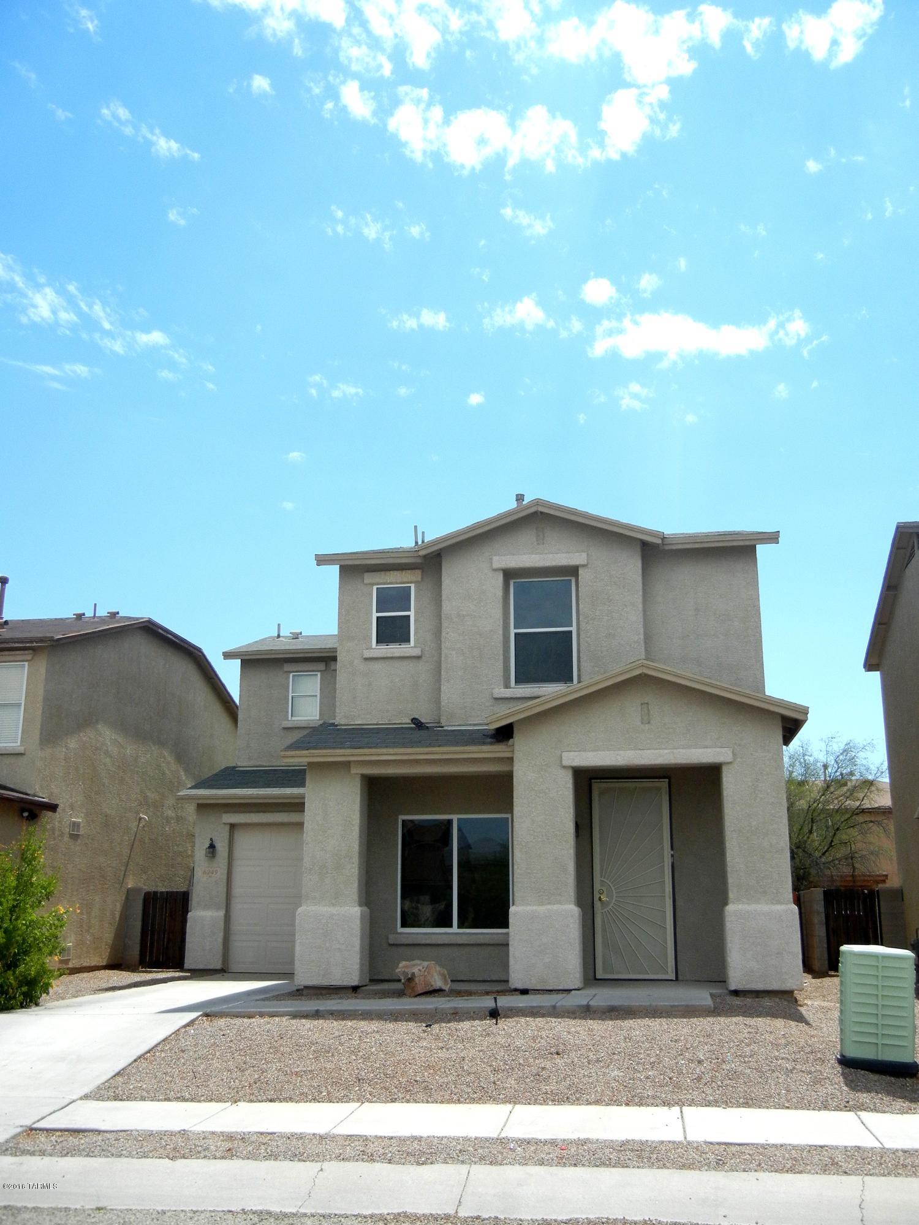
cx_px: 460
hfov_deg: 41.8
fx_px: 1204
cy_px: 612
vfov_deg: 54.0
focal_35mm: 34
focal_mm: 6.2
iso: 230
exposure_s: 1/611
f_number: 7.2
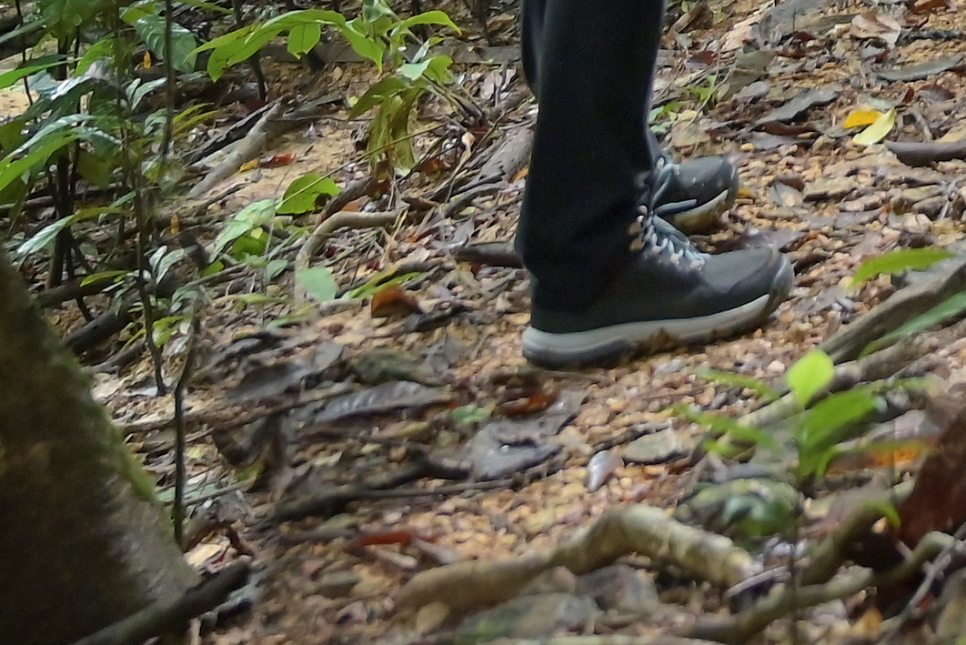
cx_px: 1723
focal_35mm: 136
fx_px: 3651
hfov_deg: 13.6
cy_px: -834
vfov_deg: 9.2
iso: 1600
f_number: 4
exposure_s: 1/40
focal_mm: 24
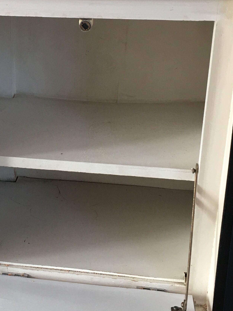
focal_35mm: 71
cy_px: 146
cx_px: 18
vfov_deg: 27.4
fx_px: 637
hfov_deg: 20.3
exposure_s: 1/17
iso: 40
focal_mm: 4.15
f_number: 2.2
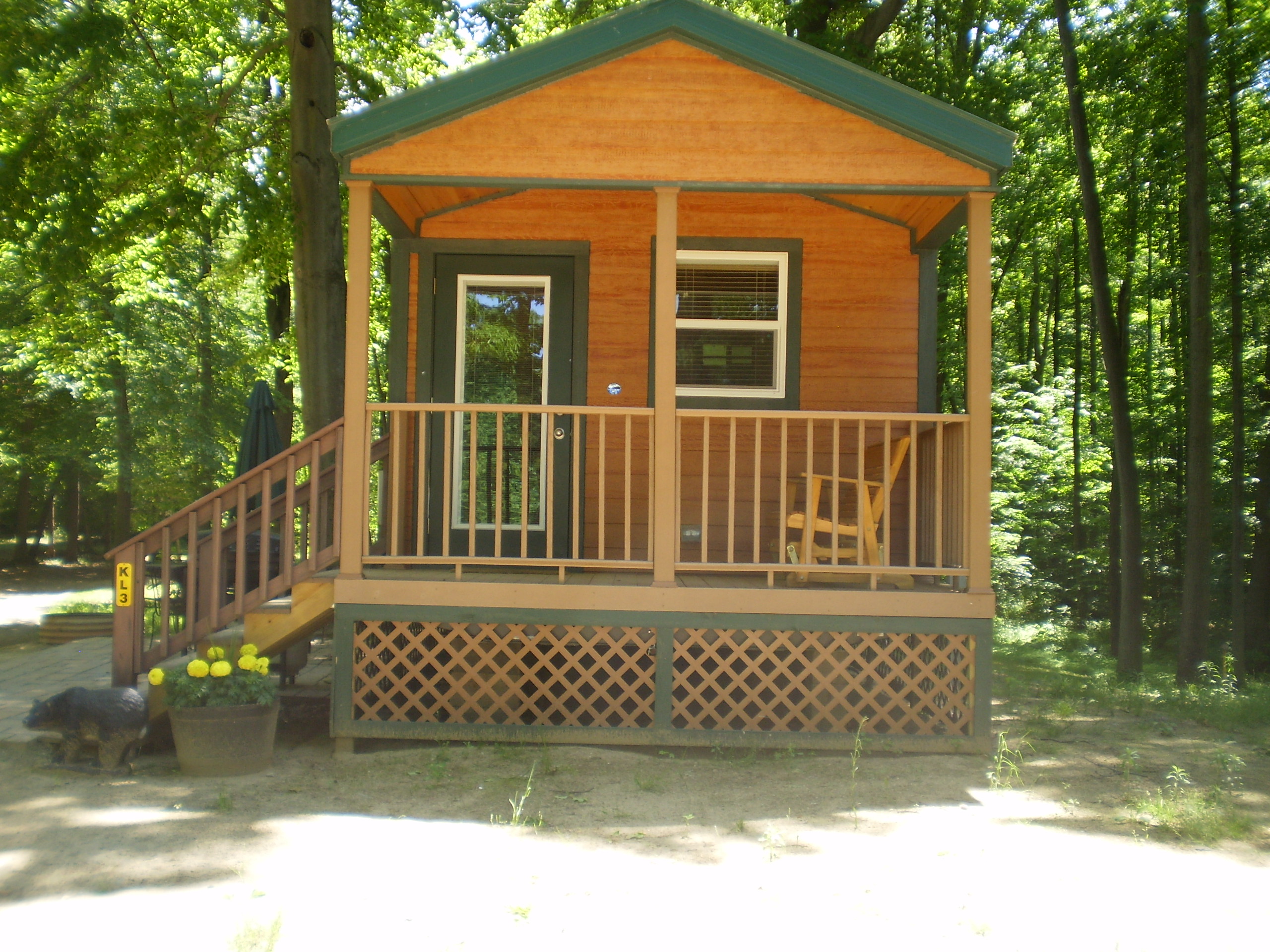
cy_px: 476
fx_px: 1541
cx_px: 635
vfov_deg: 34.3
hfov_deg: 44.8
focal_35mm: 42
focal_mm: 7.4
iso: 64
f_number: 3.5
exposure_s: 1/80
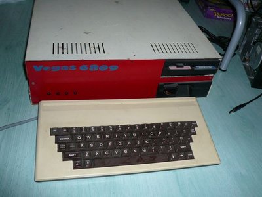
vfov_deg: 40.7
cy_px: 98
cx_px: 131
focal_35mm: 35
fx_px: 265
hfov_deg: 52.6
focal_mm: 4.7
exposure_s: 1/30
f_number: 2.8
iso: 100
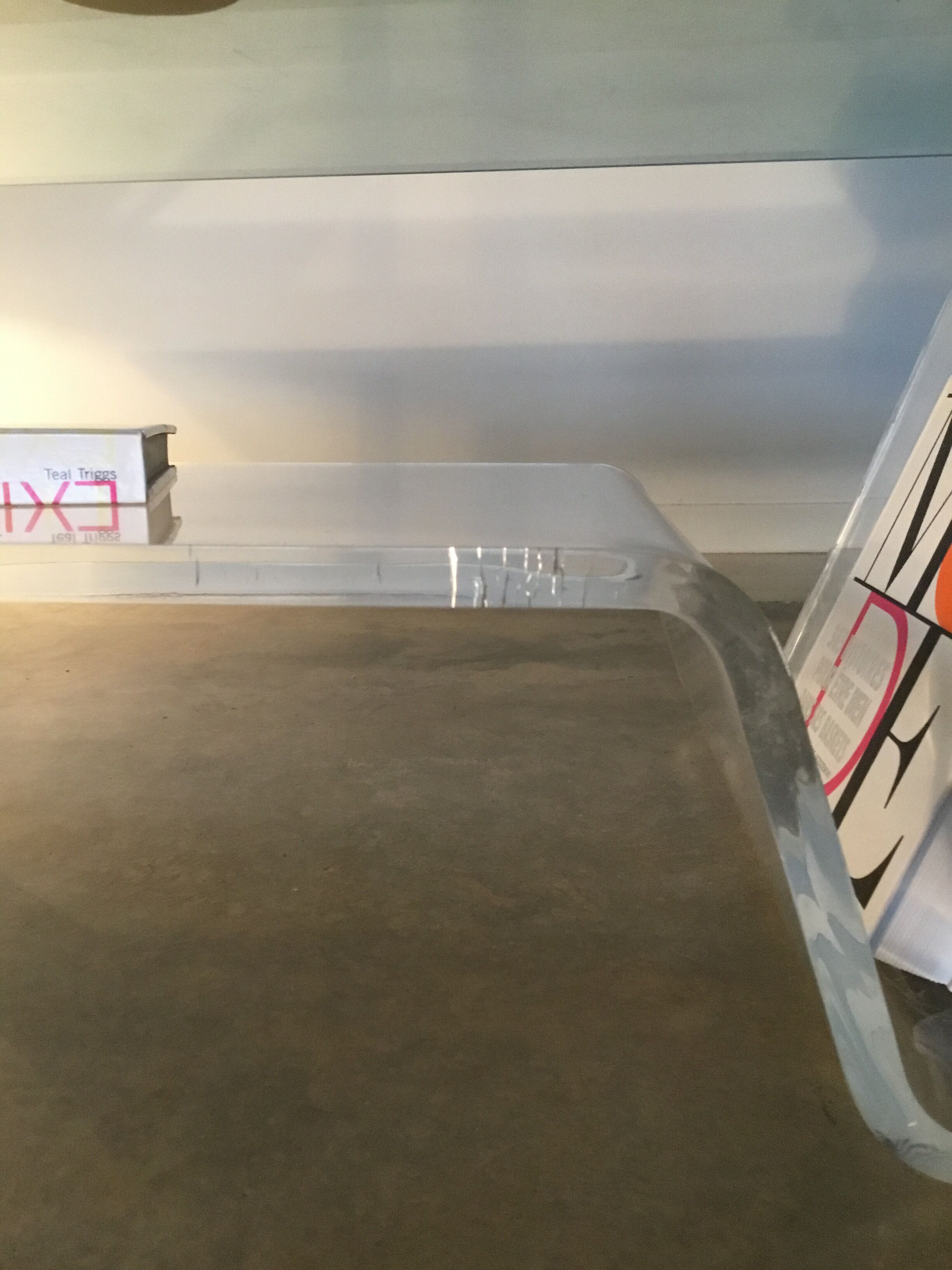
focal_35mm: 31
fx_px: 1137
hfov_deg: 45.4
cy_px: 635
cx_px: 476
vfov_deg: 58.4
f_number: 2.4
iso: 200
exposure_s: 1/17
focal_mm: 3.3
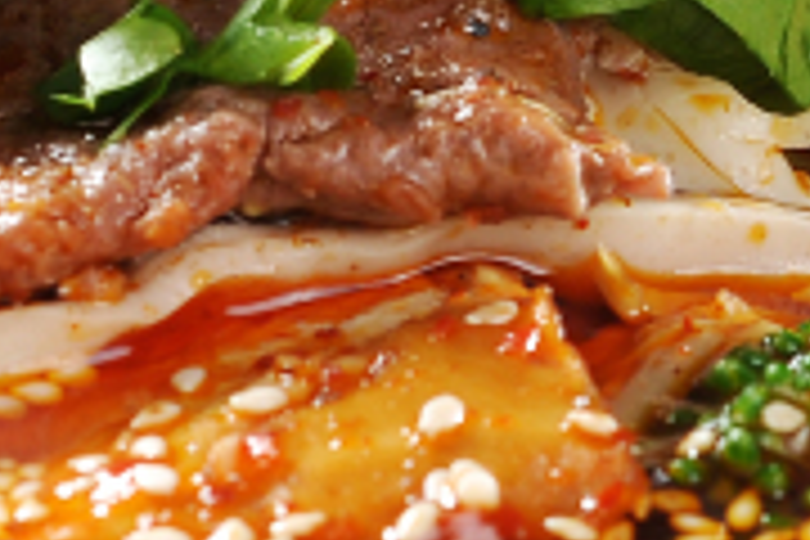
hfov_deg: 4.0
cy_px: -76
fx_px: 11497
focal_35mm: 511
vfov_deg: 2.7
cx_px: 747
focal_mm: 60
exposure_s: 1/125
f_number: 10
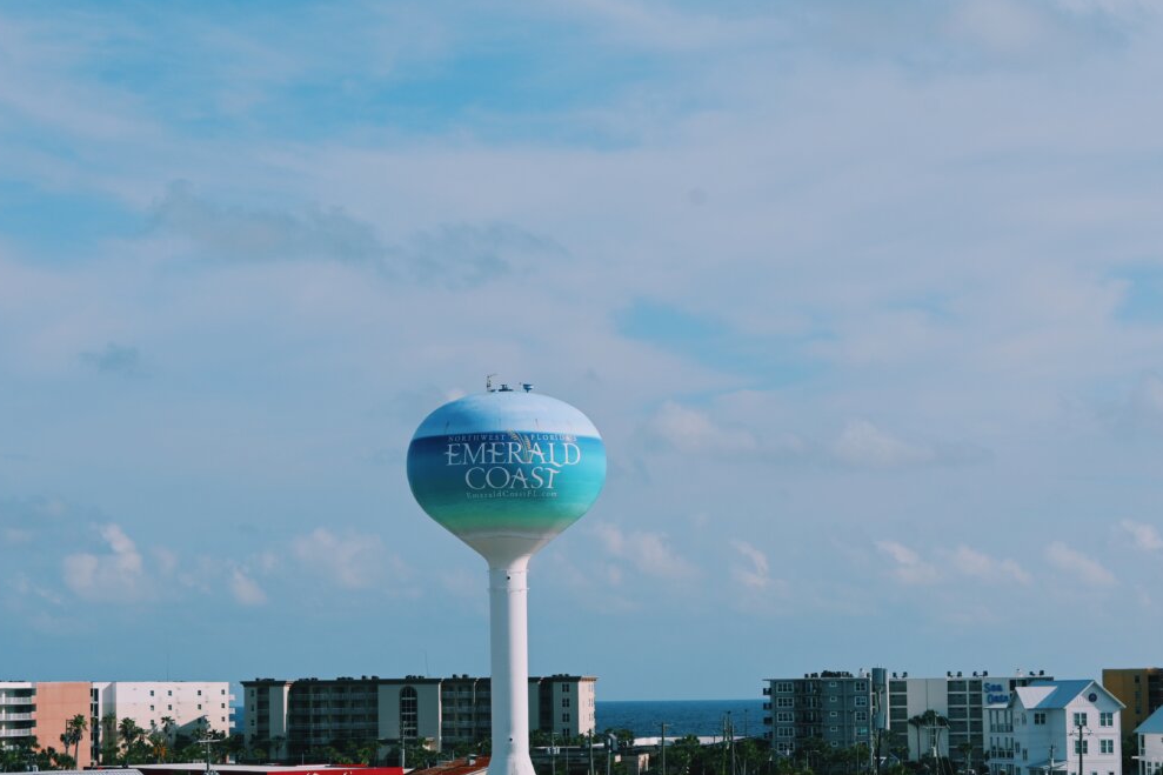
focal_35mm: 91
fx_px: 2939
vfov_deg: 15.0
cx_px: 521
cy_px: 466
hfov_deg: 22.4
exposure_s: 1/640
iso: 100
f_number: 9
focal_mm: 50
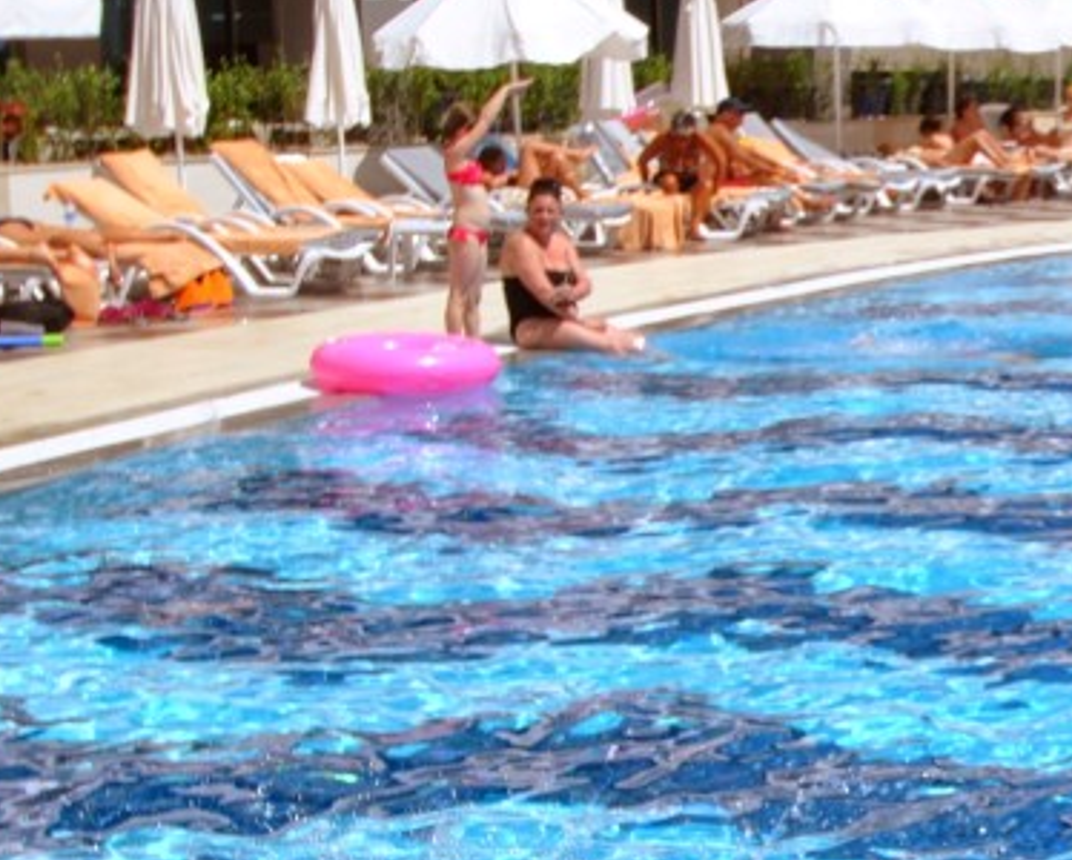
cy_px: 671
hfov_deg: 18.8
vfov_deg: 16.1
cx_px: 1372
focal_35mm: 95
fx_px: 3017
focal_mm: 22
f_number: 9
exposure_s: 1/320
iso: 100
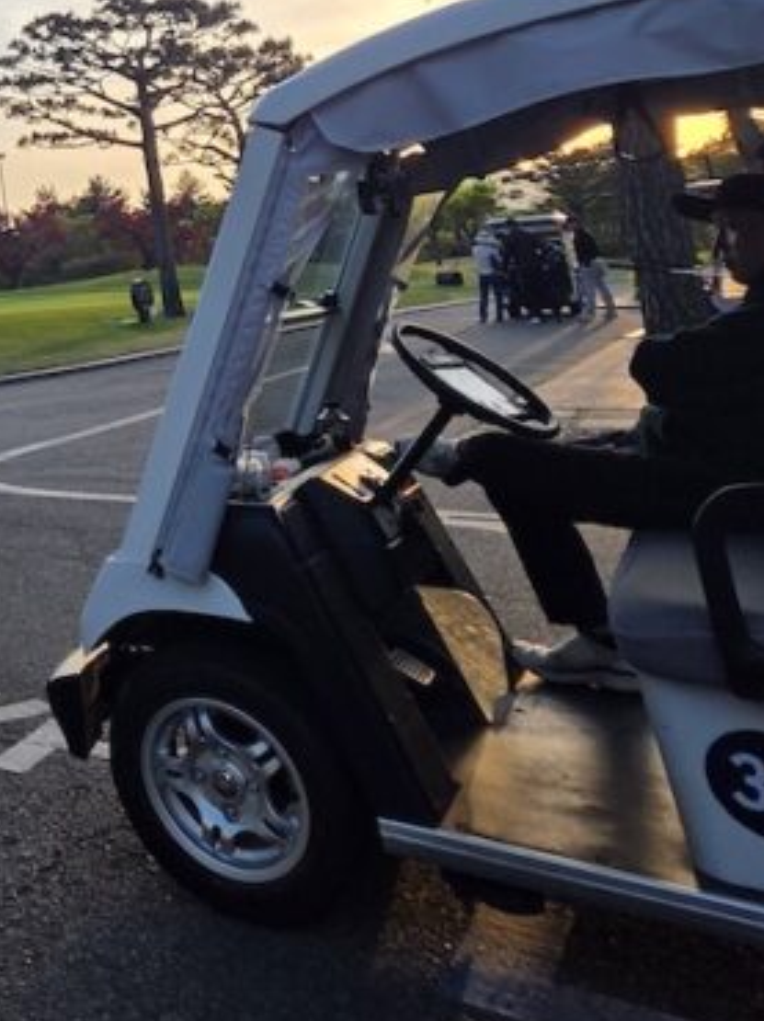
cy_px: 19
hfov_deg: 29.6
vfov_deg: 44.4
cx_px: -287
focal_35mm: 36
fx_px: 1061
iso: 40
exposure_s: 1/761
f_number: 1.9
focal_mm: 2.2
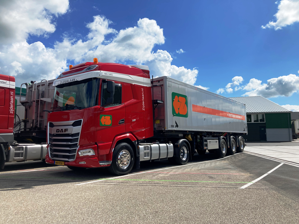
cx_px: 150
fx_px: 242
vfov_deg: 49.7
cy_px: 112
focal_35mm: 28
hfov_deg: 63.4
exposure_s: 1/3472
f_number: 1.8
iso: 20
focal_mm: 3.99
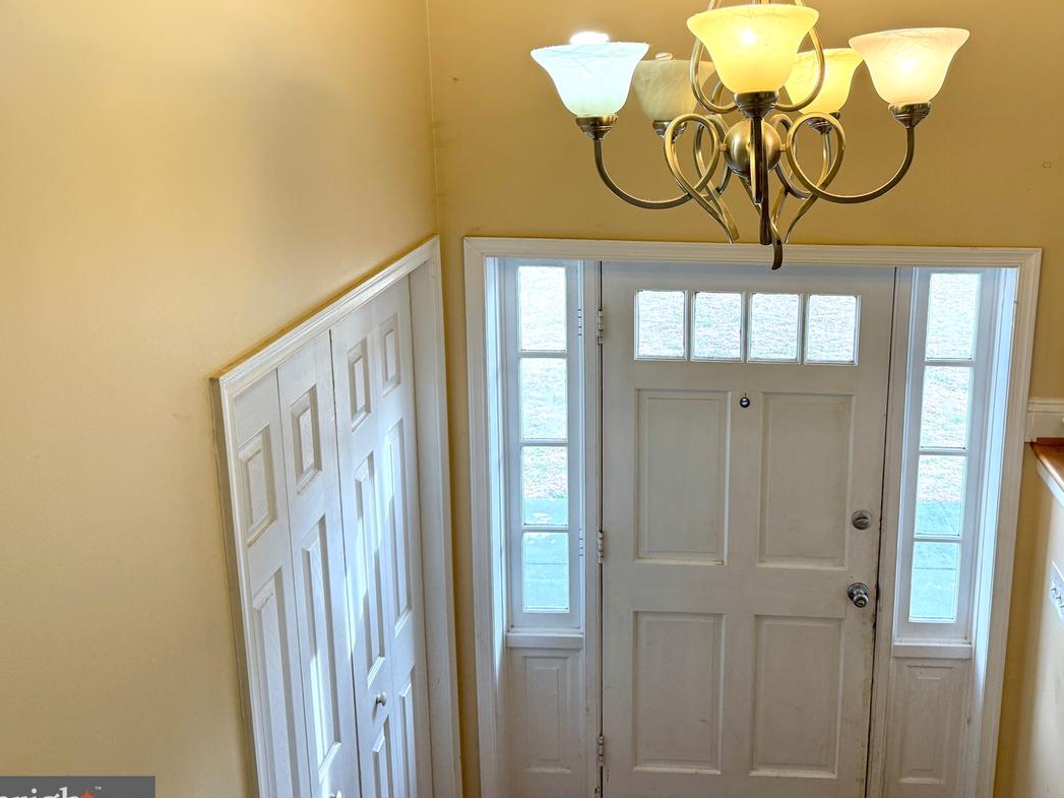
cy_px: 286
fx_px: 1014
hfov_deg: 54.3
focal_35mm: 33
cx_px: 708
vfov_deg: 42.5
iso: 125
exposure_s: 1/240
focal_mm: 6.76
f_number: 1.78
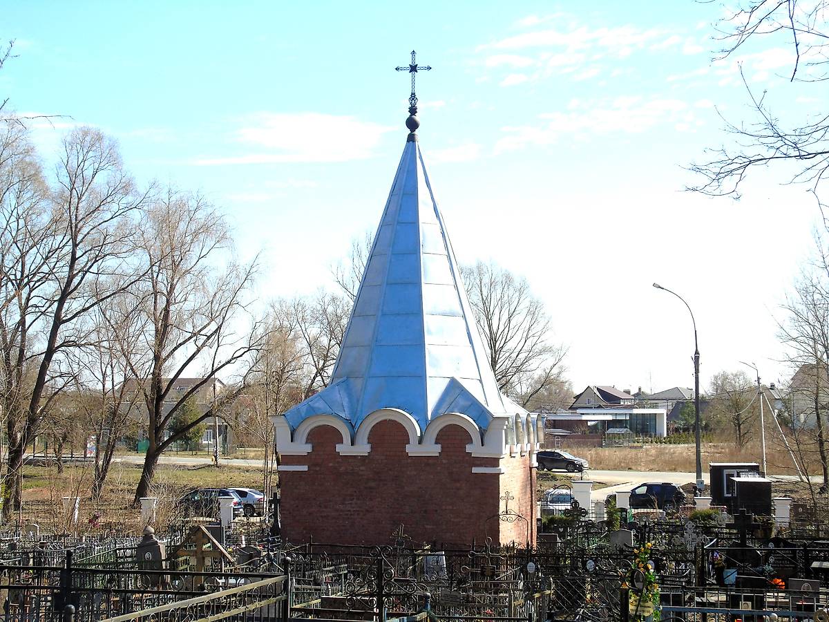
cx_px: 414
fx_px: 1700
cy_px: 311
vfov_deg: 20.7
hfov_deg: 27.4
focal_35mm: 71
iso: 80
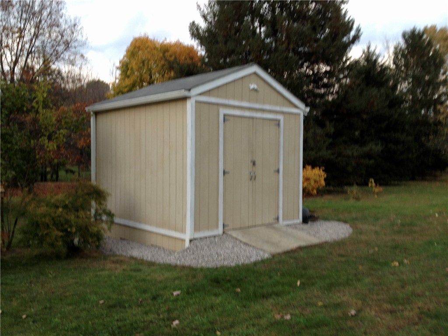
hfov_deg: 52.6
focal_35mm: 35
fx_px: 453
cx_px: 224
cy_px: 168
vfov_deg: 40.7
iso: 64
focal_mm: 4.28
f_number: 2.4
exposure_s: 1/20
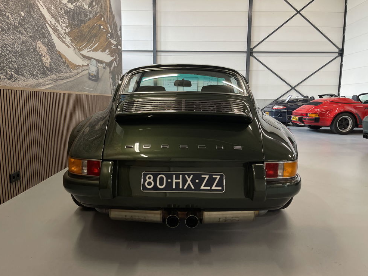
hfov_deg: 67.3
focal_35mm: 26
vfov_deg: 53.0
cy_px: 141
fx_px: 276
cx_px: 181
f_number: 1.6
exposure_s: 1/100
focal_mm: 5.1
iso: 100
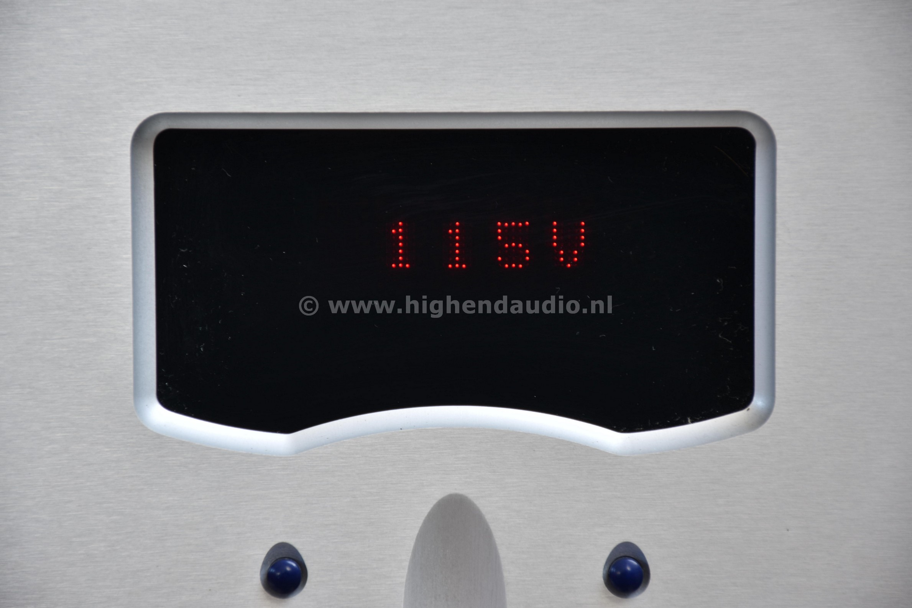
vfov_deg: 6.5
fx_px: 5320
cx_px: 456
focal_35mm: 210
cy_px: 304
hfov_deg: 9.8
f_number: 5.6
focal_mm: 140
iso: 100
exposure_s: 1/20
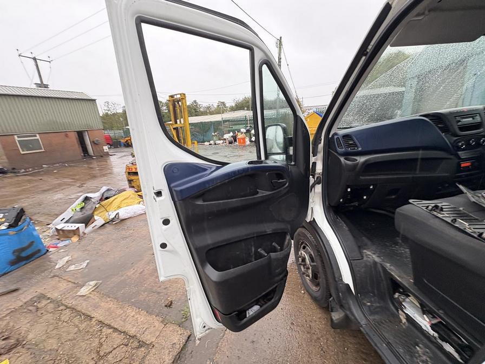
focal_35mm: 14
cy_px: 182
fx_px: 196
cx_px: 242
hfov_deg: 102.1
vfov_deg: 85.7
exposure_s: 1/99
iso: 160
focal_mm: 2.22
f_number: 2.2
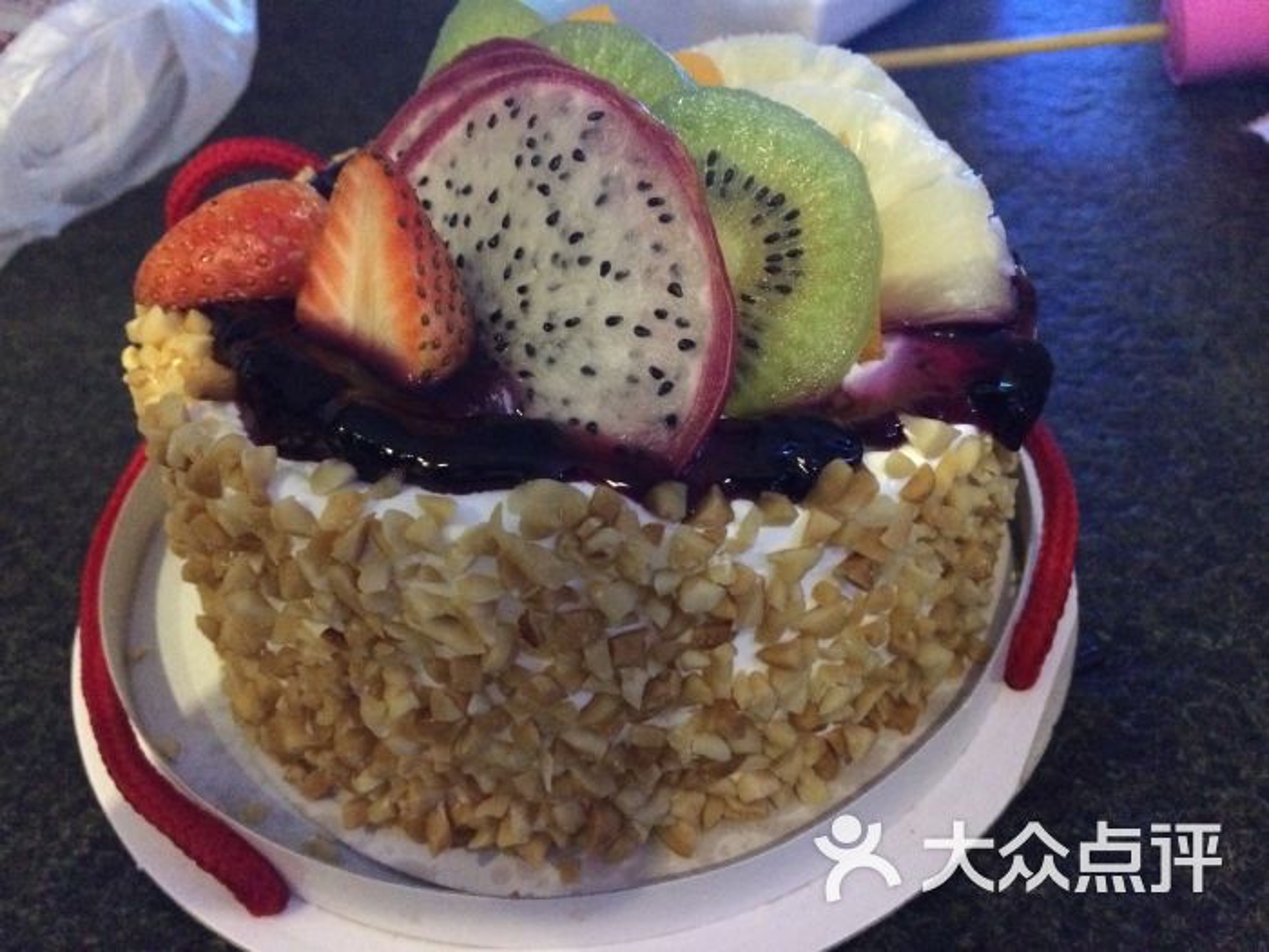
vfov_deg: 48.2
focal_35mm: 29
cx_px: 634
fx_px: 1063
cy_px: 476
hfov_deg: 61.7
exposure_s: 1/17
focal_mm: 4.15
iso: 500
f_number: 2.2
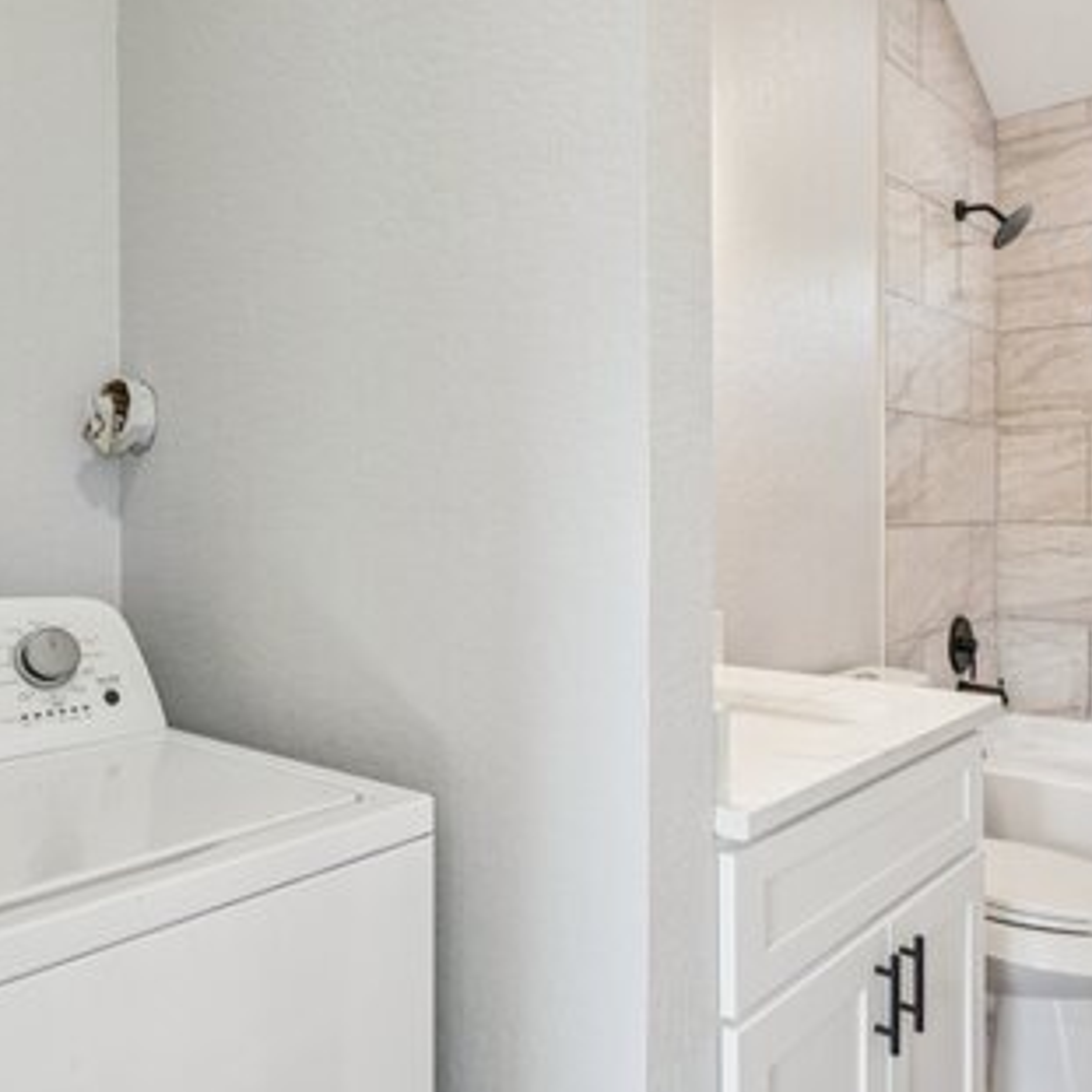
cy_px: 493
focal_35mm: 28
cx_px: 604
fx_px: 999
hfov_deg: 57.2
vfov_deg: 57.2
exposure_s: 1/20
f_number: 8
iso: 400
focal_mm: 16
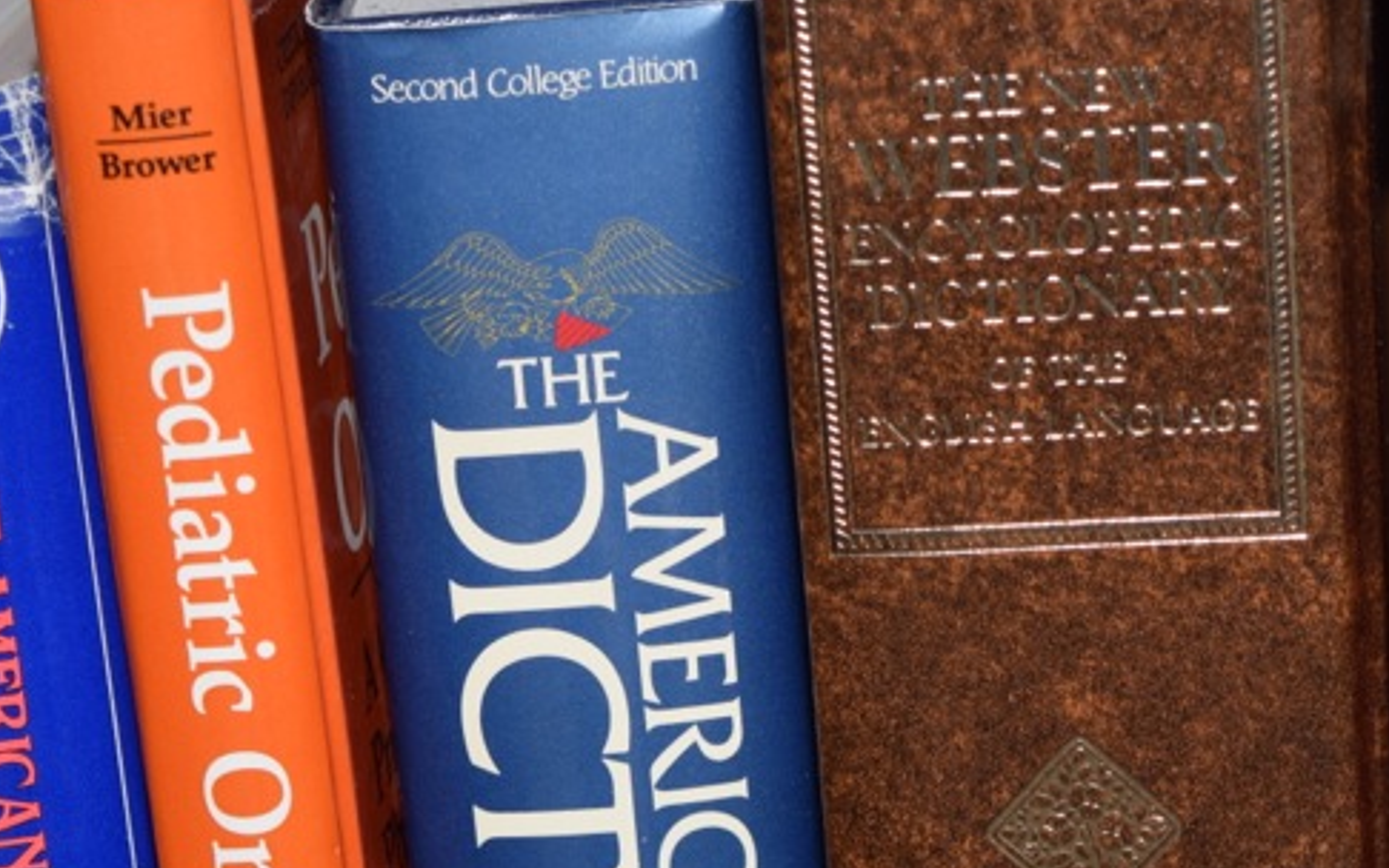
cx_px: 1143
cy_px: 738
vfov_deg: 8.7
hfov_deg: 13.8
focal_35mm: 151
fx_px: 5717
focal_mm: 48
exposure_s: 1/60
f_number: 5.3
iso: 450
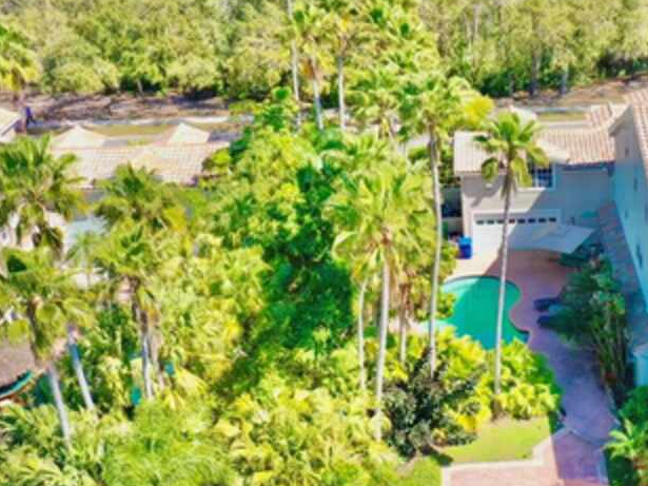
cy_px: 253
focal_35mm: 56
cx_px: 583
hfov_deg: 32.6
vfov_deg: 26.1
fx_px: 1048
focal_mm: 10.26
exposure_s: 1/240
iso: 100
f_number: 5
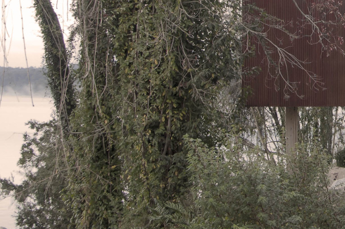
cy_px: 22
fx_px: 852
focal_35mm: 89
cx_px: 406
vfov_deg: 15.2
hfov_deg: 21.4
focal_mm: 24
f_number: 5.6
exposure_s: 1/5
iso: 800
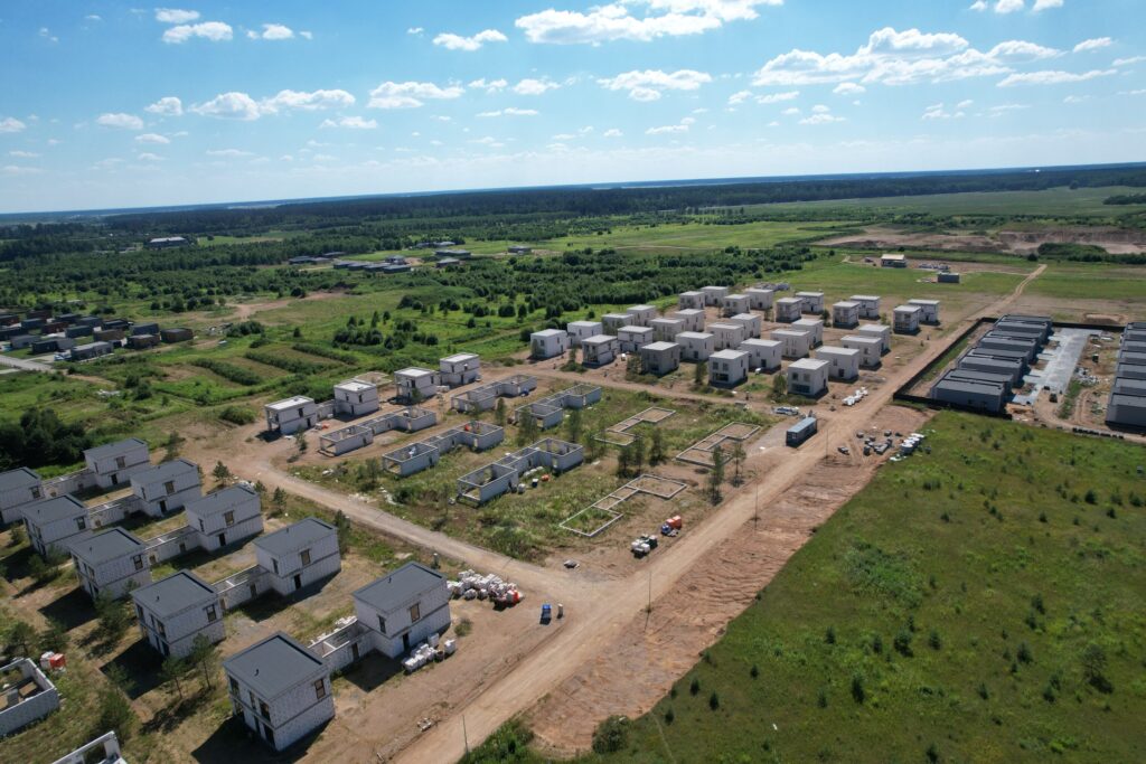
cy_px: 382
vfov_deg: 57.2
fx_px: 700
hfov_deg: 78.6
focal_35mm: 22
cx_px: 573
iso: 110
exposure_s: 1/2500
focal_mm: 8.38
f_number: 2.8
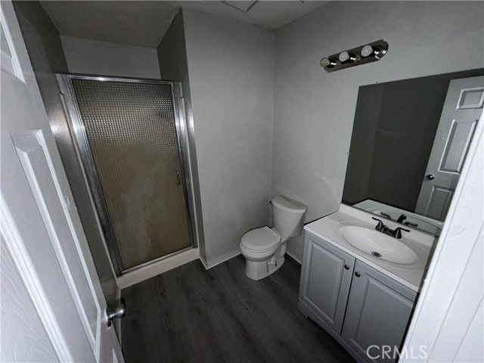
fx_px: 196
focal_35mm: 14
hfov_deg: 102.1
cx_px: 242
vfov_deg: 85.7
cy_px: 182
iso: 160
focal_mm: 2.22
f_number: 2.2
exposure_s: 1/30
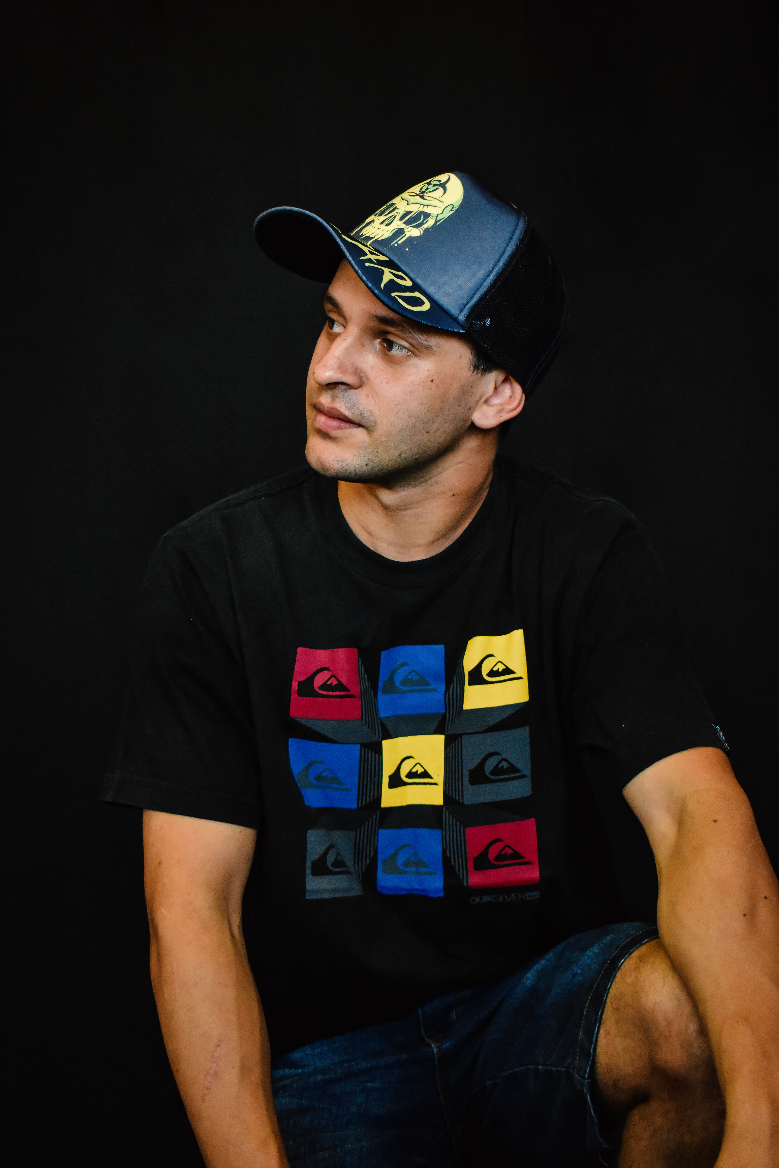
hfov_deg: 23.8
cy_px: 584
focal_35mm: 57
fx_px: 1850
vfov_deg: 35.1
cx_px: 390
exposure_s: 1/400
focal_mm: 38
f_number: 4.8
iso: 4000
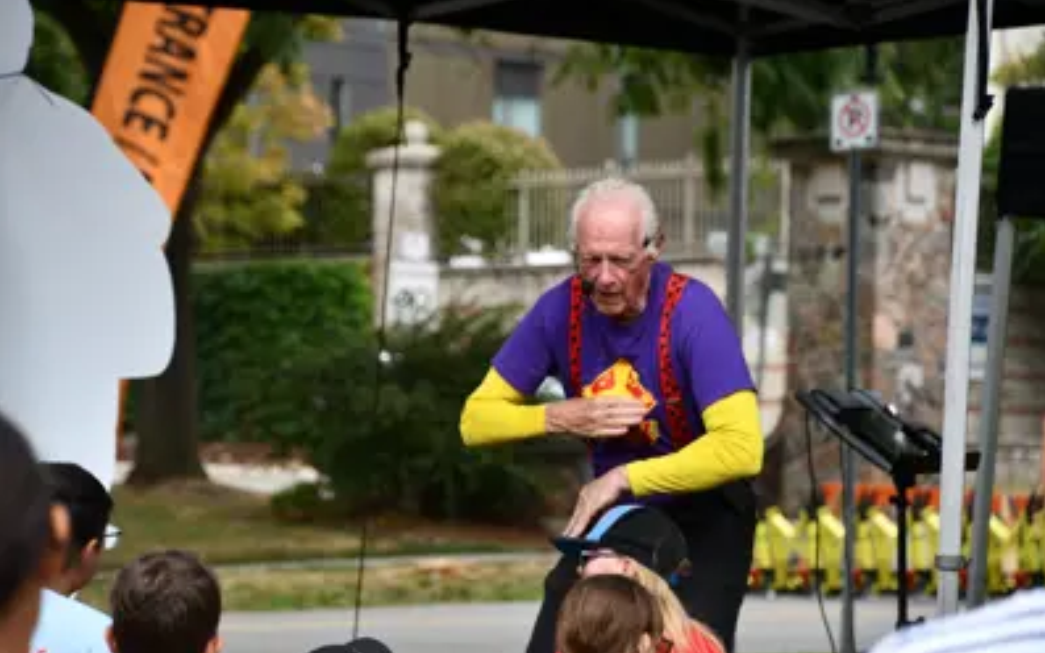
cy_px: 328
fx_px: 6122
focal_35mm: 215
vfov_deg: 6.1
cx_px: 524
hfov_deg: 9.8
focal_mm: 140
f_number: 6
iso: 400
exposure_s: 1/500
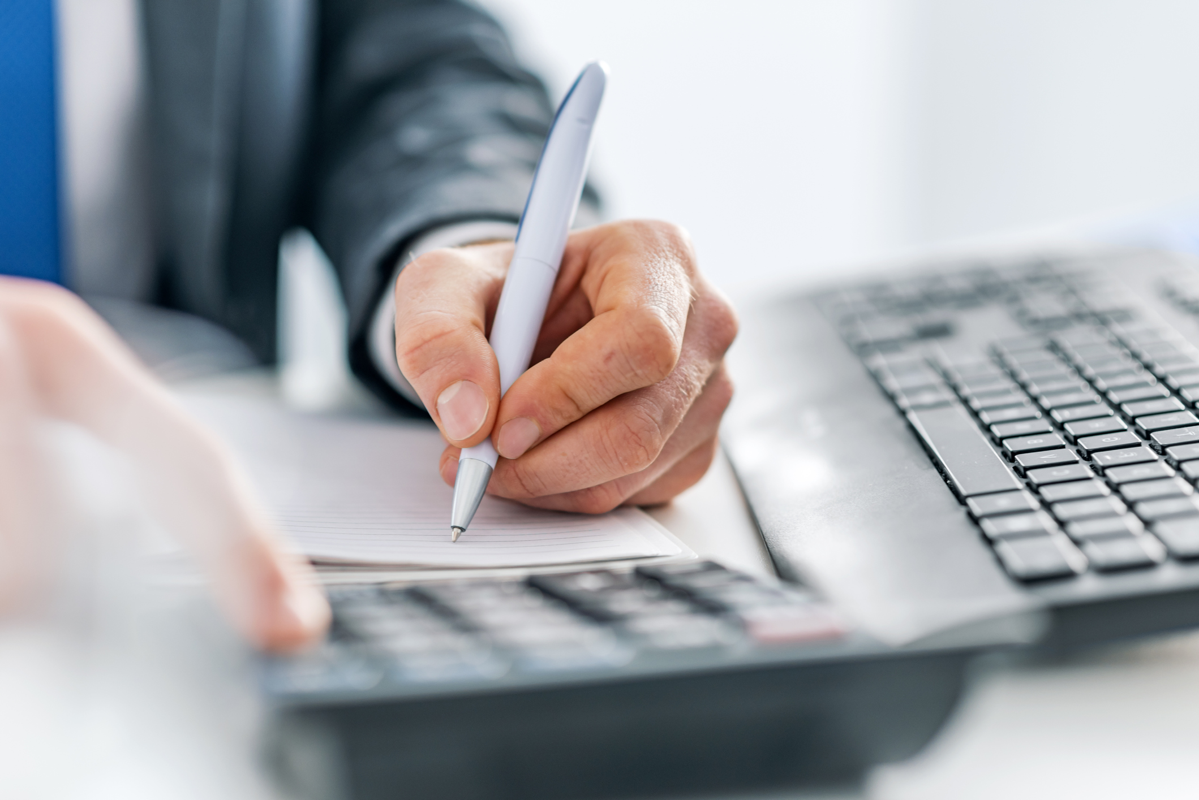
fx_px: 2832
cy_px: 400
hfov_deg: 23.9
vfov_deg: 16.1
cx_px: 600
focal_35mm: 85
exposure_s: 1/125
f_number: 2.2
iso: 250
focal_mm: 85
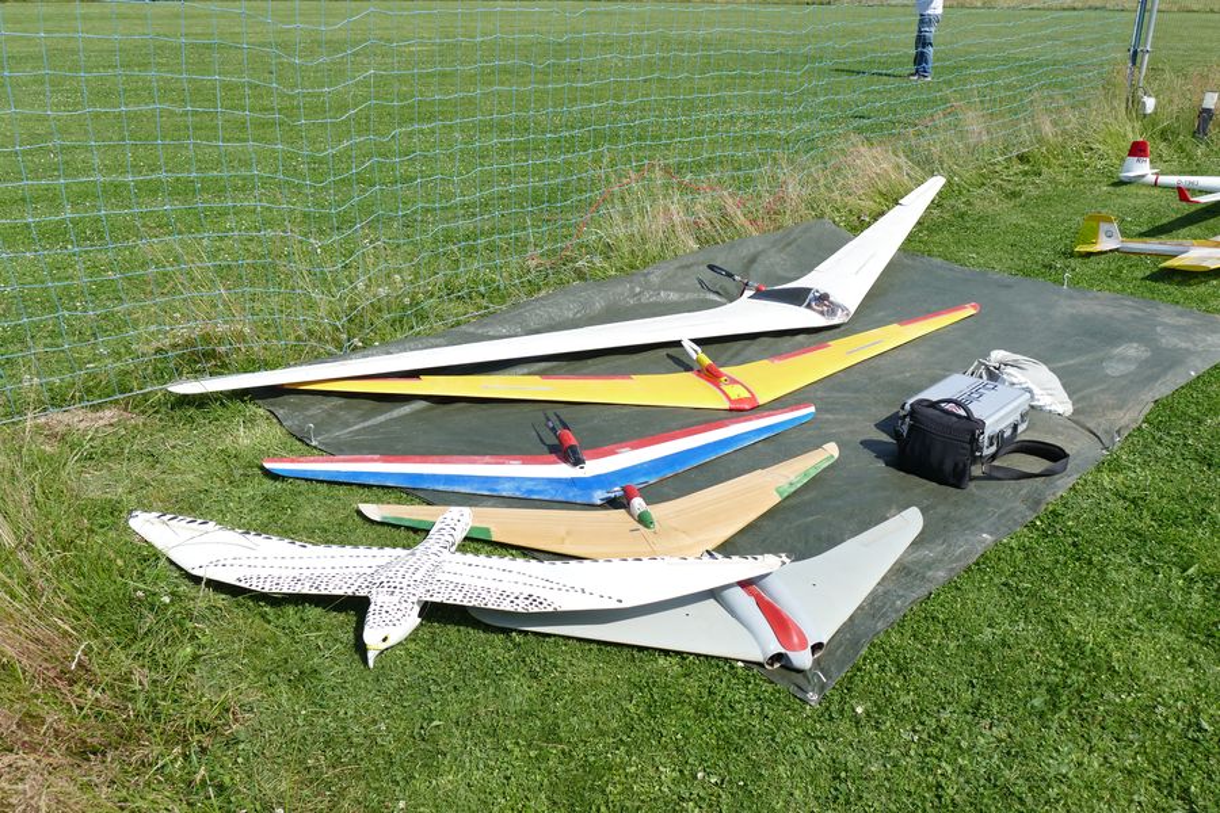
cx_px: 610
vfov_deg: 41.1
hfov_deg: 58.7
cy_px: 406
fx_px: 1084
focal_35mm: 32
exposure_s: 1/2000
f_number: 3.5
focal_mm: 11.6
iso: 125
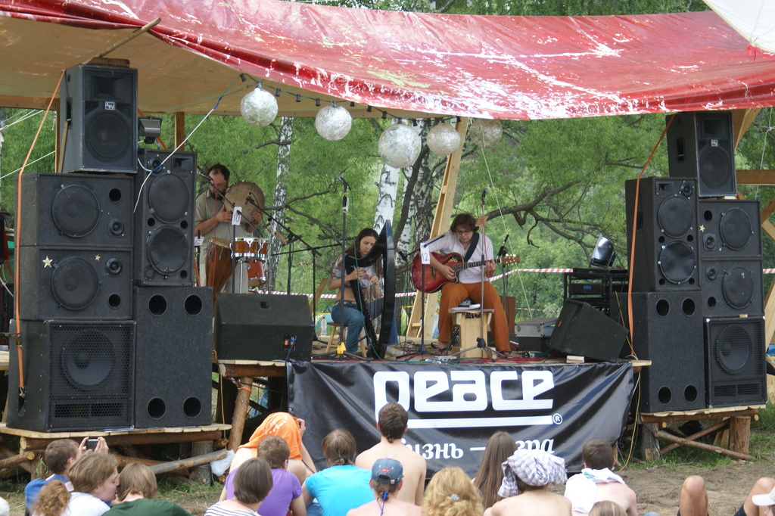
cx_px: 388
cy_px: 258
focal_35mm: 90
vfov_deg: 15.2
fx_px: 1937
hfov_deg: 22.6
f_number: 5.6
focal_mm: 60
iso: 100
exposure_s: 1/80
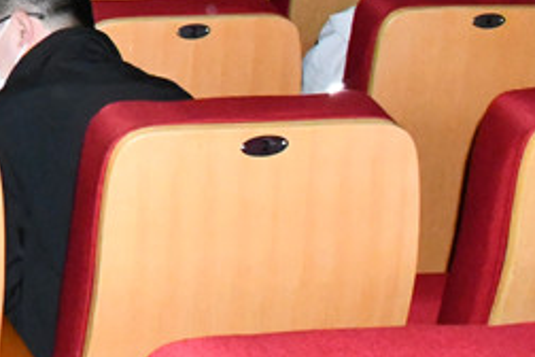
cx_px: -450
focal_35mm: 119
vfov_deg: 10.7
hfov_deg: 14.8
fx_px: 1768
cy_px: -306
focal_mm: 20
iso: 9000
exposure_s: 1/250
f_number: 16
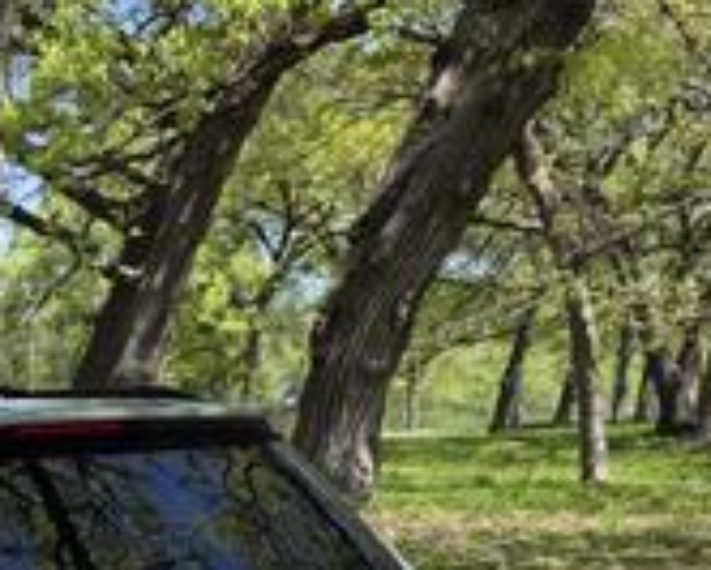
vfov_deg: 20.1
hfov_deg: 24.1
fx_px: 1432
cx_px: -236
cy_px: 793
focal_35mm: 68
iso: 80
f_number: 1.7
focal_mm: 6.3
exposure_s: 1/2586
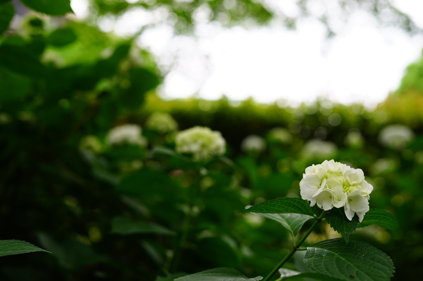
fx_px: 587
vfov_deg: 27.0
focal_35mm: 50
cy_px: 140
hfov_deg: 39.6
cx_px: 212
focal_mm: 50
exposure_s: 1/100
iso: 100
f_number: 2.8
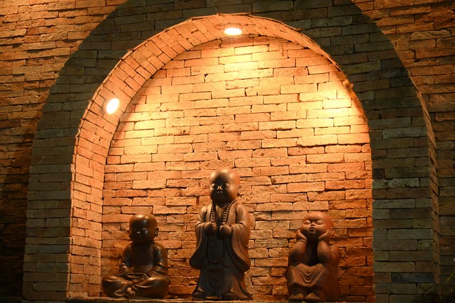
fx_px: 821
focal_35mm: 65
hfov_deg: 31.0
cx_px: 228
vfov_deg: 20.9
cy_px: 152
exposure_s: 1/250
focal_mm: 65
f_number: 4.5
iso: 4000
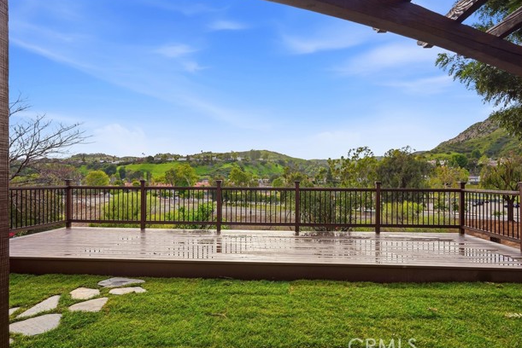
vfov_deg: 57.3
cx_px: 267
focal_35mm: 22
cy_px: 176
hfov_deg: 78.5
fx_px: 319
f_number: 8
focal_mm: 21
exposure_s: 1/1250
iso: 125
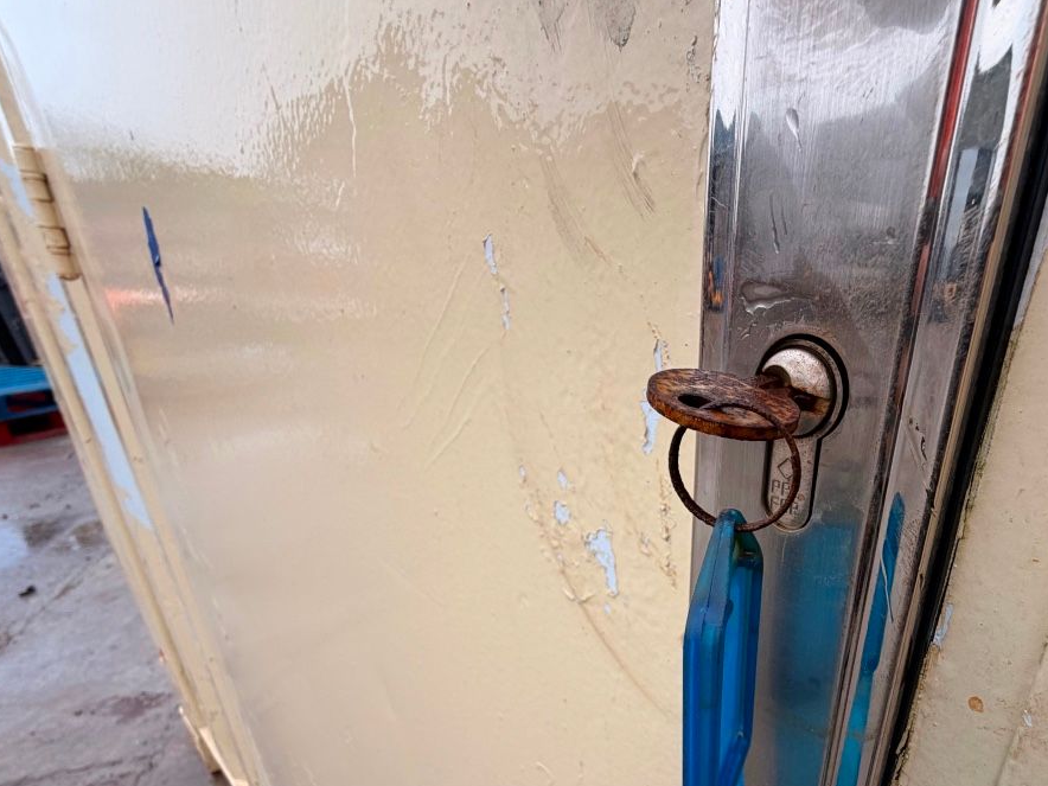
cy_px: 522
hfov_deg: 81.8
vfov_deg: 66.9
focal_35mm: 19
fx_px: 575
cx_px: 699
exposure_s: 1/121
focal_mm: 2.22
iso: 50
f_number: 2.2
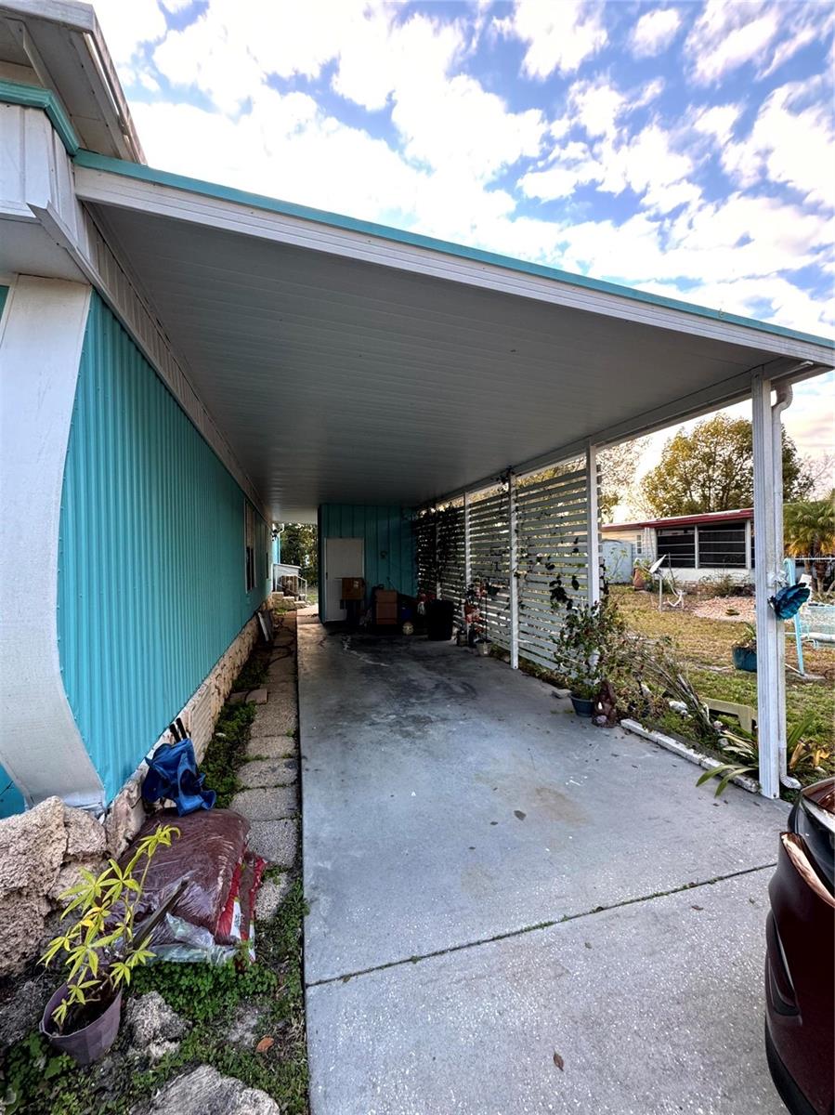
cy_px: 558
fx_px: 451
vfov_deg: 102.1
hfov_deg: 85.6
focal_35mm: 14
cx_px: 418
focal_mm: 2.22
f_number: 2.2
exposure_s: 1/99
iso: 125
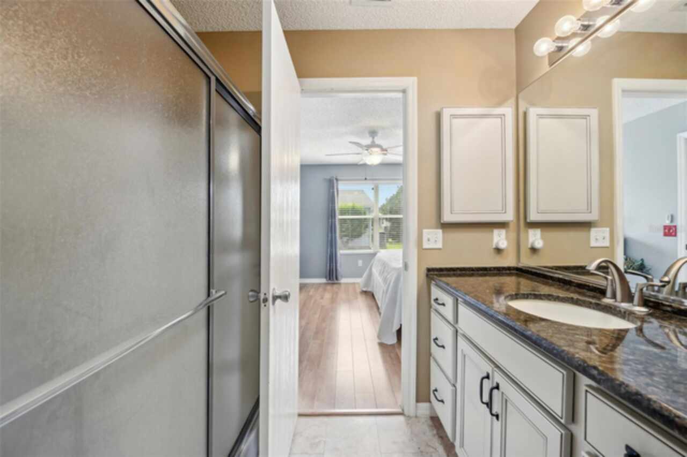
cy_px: 228
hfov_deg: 104.3
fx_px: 267
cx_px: 344
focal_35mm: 14
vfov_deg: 81.1
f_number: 8
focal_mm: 14
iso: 400
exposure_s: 1/25
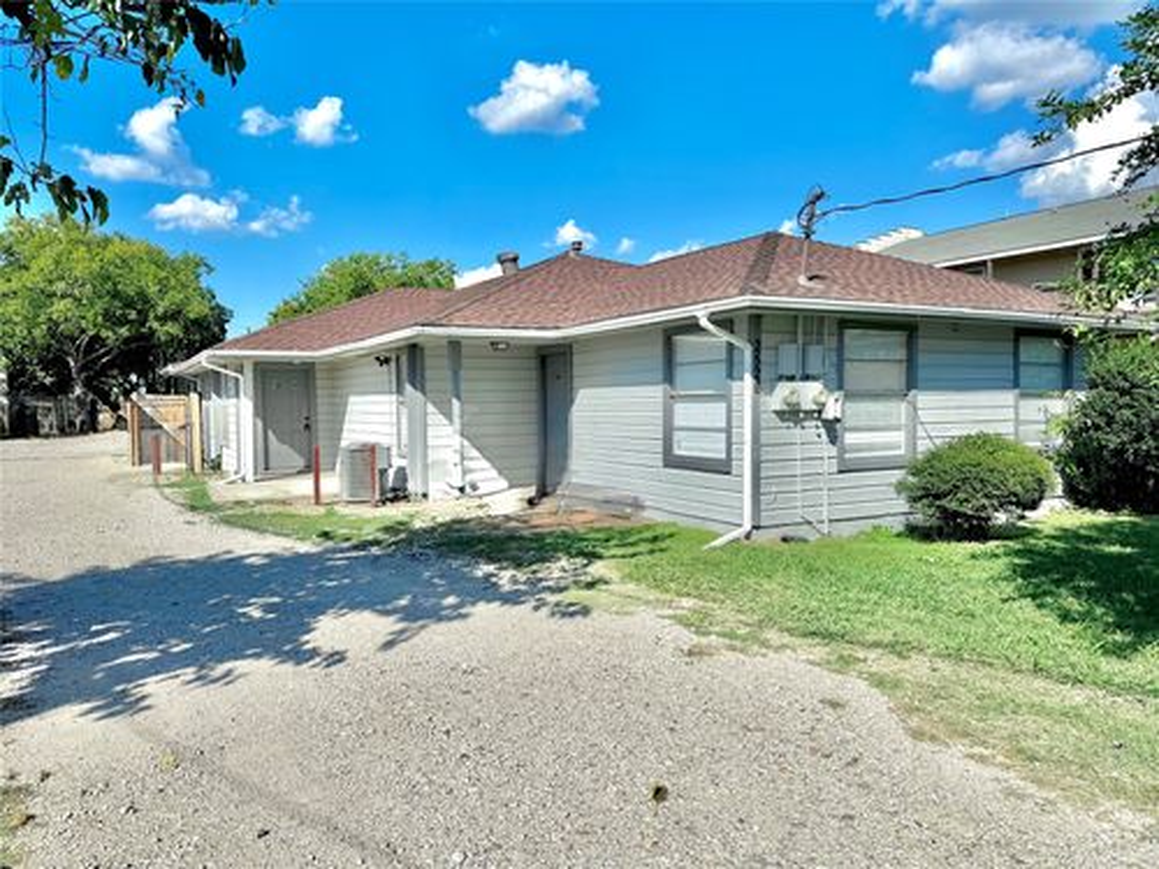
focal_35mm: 24
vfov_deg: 56.8
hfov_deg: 71.6
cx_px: 580
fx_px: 804
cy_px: 434
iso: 80
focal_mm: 6.76
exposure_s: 1/8130
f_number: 1.78
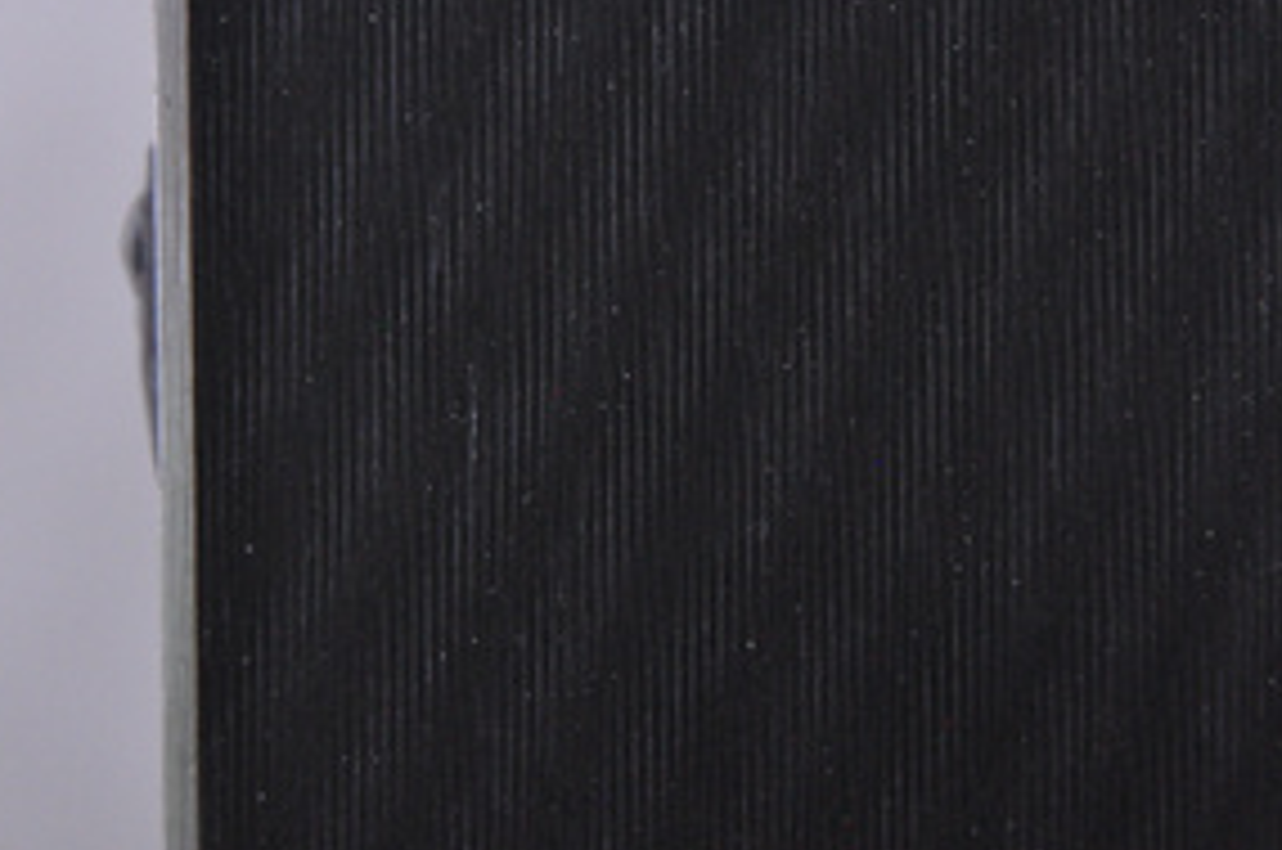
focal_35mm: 249
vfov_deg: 5.5
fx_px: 8845
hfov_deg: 8.3
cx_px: 801
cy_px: 227
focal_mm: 105
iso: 3200
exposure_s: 1/125
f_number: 9.5
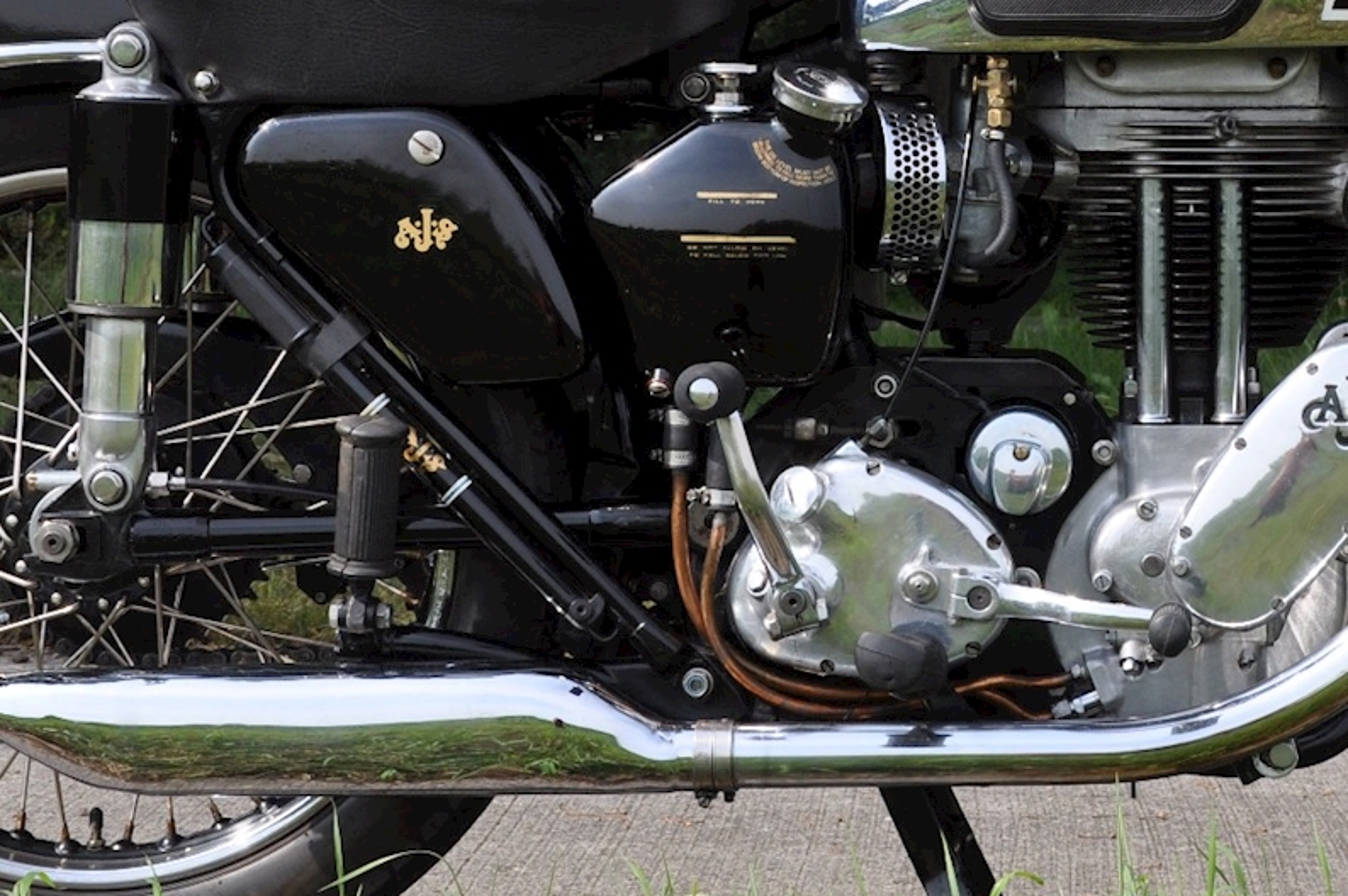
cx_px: 1105
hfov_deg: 17.5
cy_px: 227
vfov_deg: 11.8
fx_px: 4340
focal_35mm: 116
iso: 200
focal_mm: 32
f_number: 9
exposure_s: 1/320
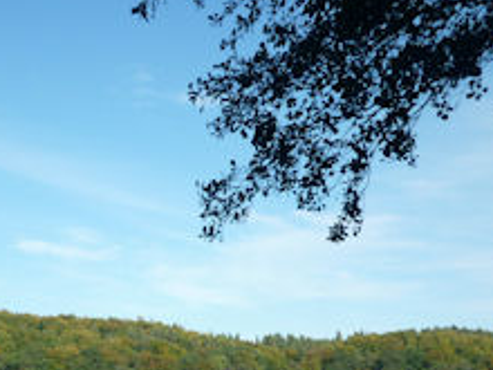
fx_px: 1068
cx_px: 137
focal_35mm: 75
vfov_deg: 18.8
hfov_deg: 25.7
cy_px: 411
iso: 80
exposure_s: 1/125
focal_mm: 5.5
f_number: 8
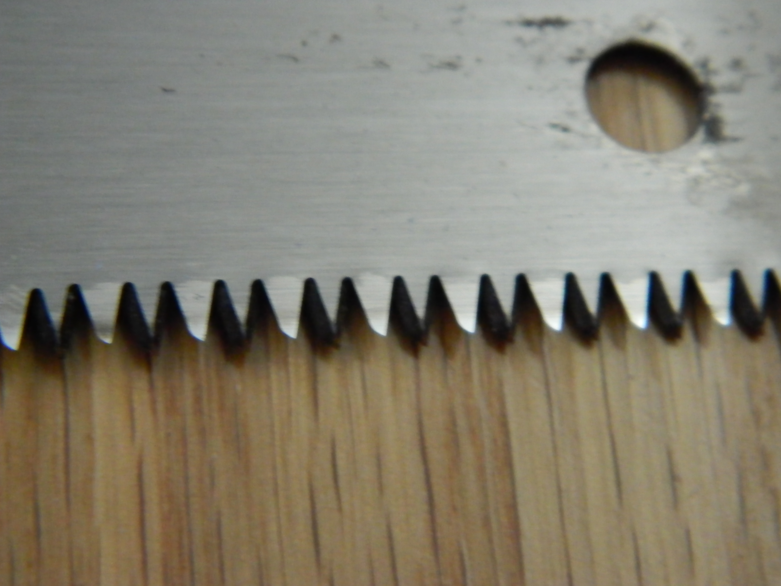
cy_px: 293
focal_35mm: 103
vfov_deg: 14.4
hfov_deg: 19.1
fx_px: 2324
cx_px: 390
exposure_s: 1/6
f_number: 4.5
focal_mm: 18.6
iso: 200
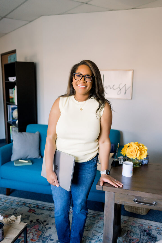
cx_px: 81
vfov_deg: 54.5
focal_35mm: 35
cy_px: 122
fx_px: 236
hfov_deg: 37.8
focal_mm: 35
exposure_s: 1/500
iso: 4000
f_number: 2.5
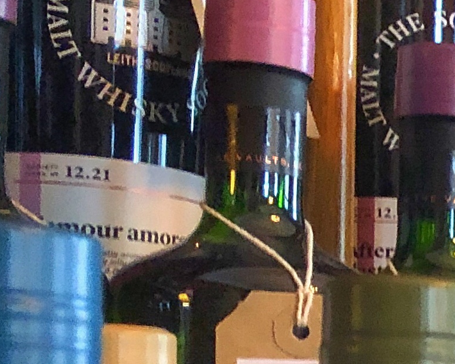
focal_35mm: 140
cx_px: 1085
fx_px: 1885
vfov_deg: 10.7
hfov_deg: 11.4
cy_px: 489
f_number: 1.8
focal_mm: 3.99
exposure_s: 1/7
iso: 100
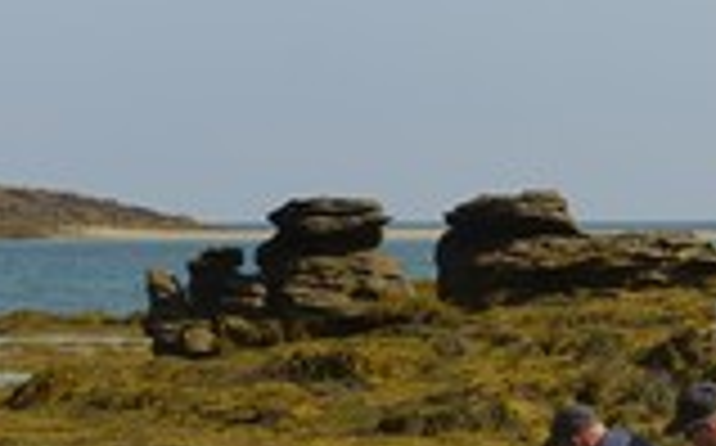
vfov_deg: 3.3
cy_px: 572
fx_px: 7719
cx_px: 718
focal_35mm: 396
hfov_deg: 5.3
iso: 100
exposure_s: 1/400
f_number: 5.3
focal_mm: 98
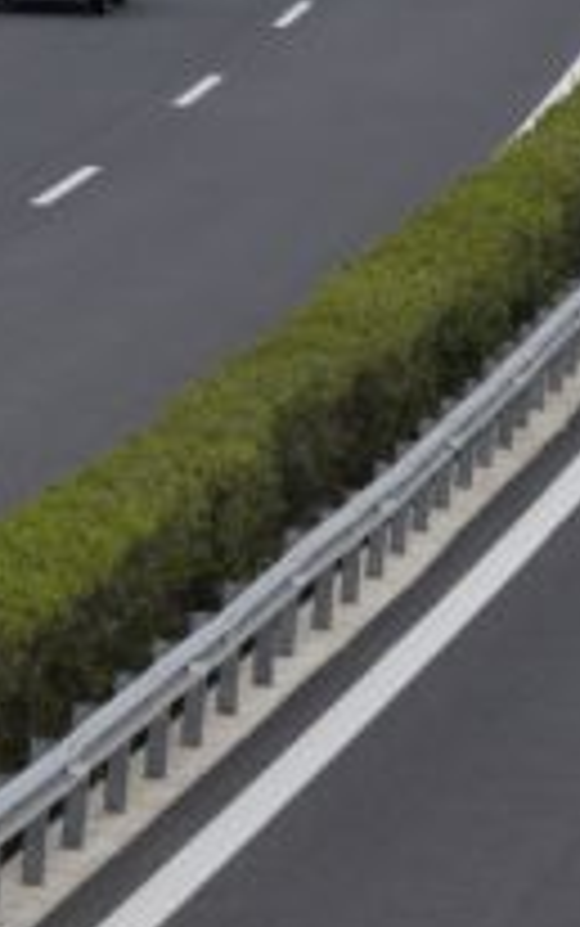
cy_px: 115
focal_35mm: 550
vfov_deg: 3.8
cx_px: 616
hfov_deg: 2.4
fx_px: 13891
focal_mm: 116
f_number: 8
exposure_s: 1/1000
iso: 500
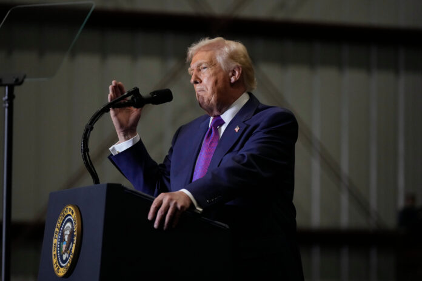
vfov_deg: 7.2
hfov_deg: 10.7
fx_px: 2250
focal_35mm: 192
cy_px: 140
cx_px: 211
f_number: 2.8
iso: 3200
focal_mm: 192
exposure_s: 1/1250
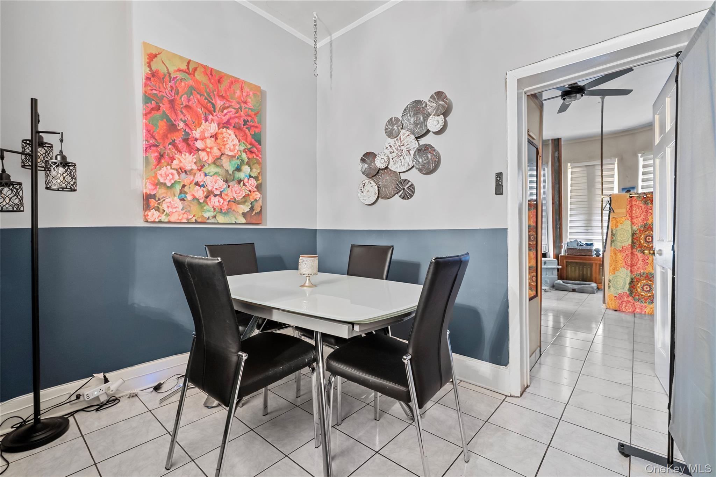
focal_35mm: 16
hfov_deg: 96.7
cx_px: 358
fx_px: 318
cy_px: 238
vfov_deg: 73.7
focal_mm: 16
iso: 800
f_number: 8
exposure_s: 3
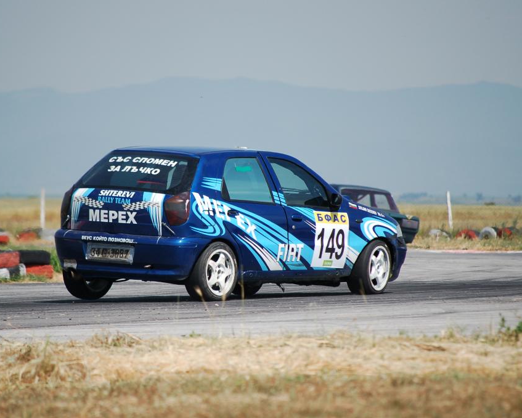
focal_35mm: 340
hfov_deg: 5.7
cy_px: 209
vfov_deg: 4.6
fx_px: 5254
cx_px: 219
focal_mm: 200
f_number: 5.6
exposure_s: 1/1250
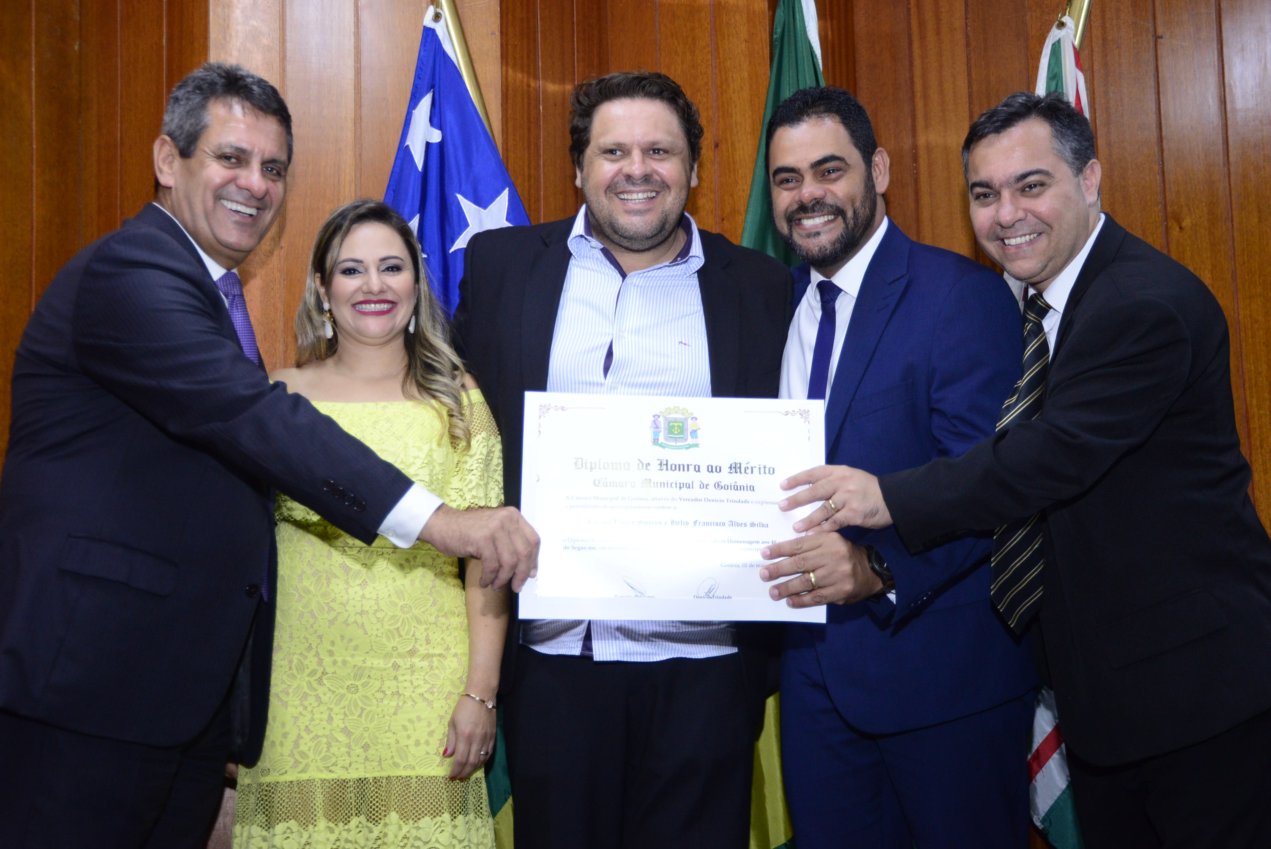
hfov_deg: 39.6
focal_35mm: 50
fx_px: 1766
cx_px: 636
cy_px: 424
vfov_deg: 27.0
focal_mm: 50
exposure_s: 1/125
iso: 2500
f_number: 4.8
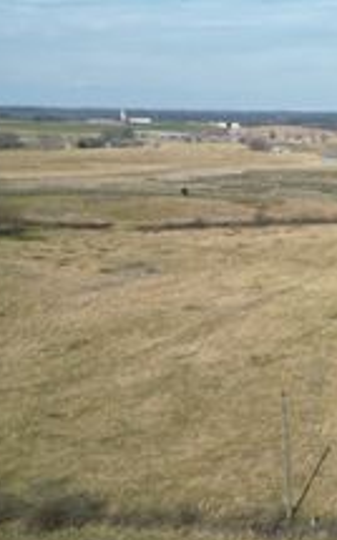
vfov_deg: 39.1
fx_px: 751
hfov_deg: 22.2
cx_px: 461
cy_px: 360
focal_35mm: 51
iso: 100
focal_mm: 6.72
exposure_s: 1/2500
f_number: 1.7
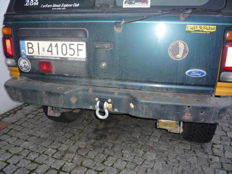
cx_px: 116
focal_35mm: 30
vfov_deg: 46.8
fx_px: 201
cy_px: 87
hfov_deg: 60.0
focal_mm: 5.2
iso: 200
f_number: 3.3
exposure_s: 1/30
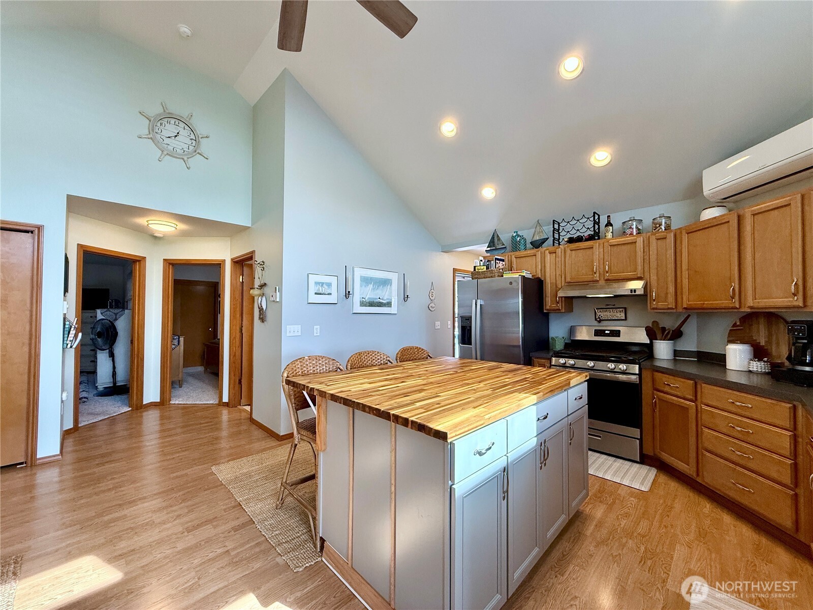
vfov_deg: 85.7
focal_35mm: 14
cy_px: 305
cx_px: 406
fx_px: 329
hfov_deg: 102.1
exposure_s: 1/120
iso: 200
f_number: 2.2
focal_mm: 2.22
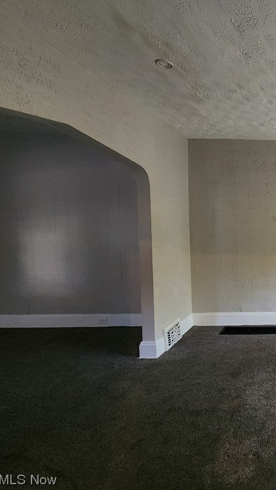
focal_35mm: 19
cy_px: 244
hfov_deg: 41.6
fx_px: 247
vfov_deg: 89.6
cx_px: 324
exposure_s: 1/60
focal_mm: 2.2
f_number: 2.2
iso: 400
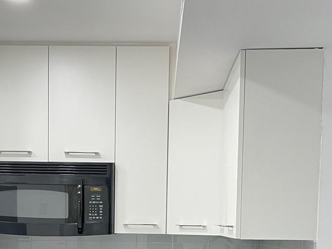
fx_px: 614
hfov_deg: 30.2
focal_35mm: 64
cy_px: 260
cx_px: 134
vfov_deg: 21.9
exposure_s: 1/60
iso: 125
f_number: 1.6
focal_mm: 4.2
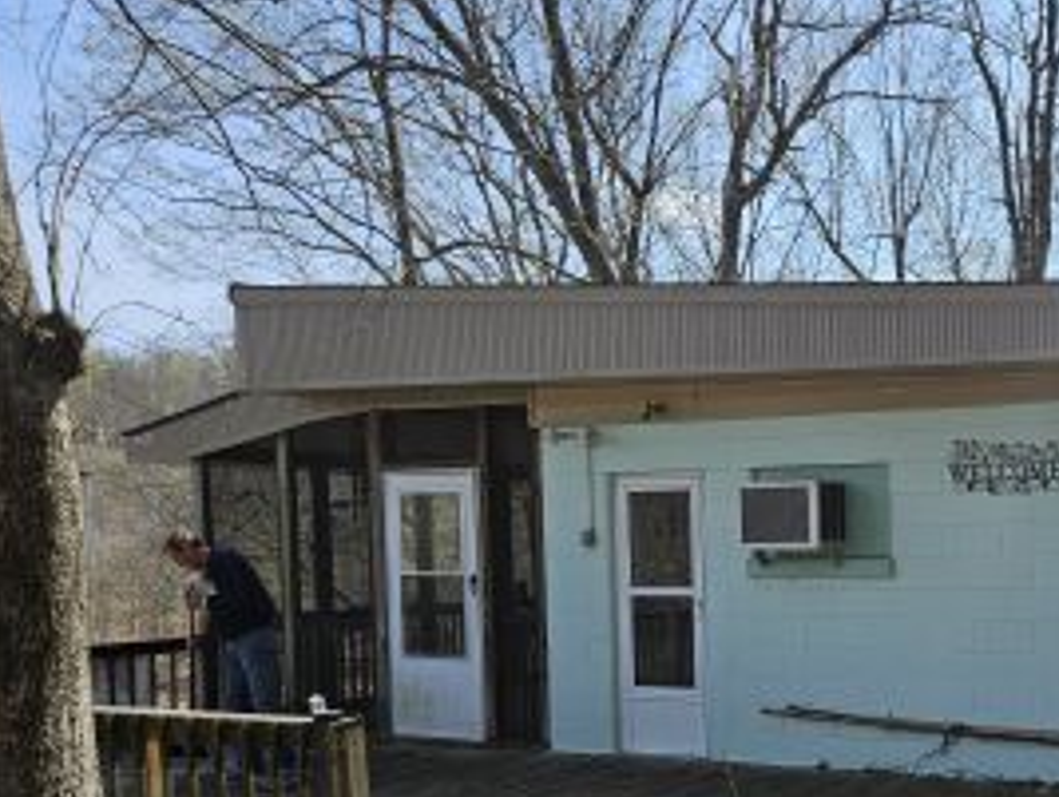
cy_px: 605
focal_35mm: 43
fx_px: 1317
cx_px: 948
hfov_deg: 40.6
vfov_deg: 33.0
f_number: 1.8
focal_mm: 5.4
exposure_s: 1/1449
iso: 25
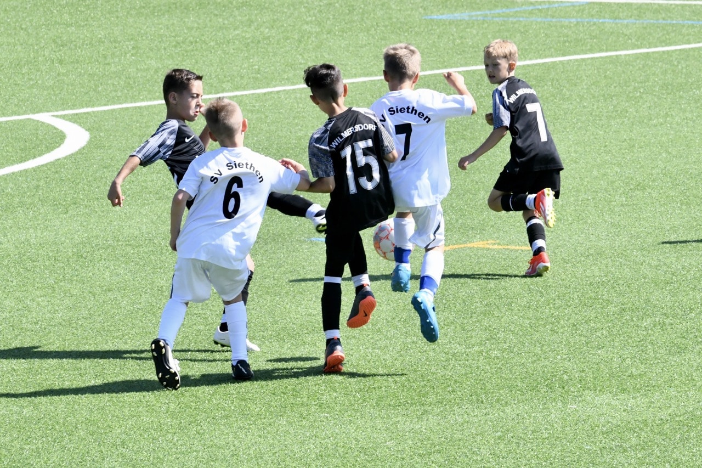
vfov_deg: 5.1
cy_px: 234
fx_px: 5264
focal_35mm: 270
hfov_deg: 7.6
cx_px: 351
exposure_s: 1/1250
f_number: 14
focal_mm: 270
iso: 3200
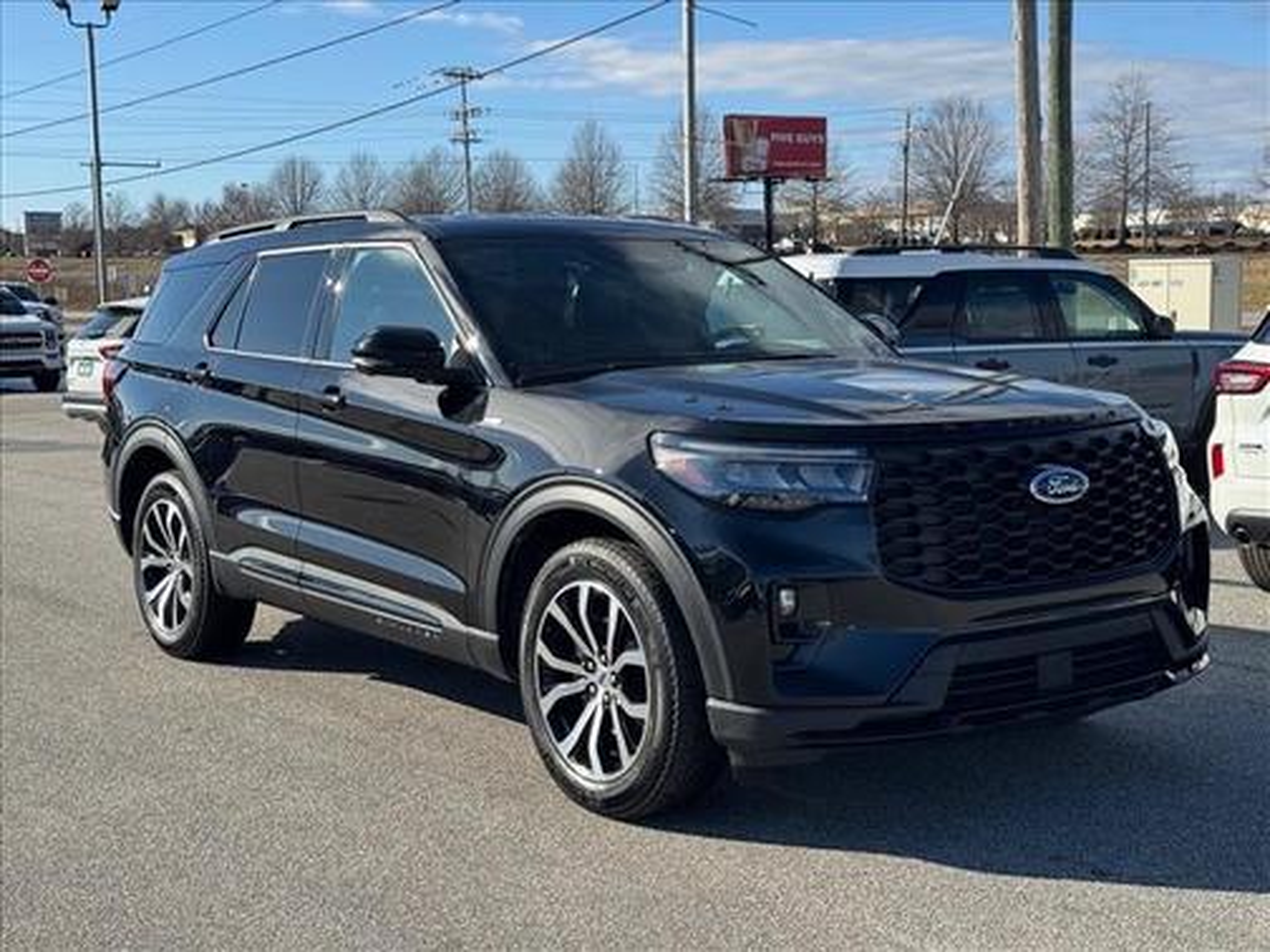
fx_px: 1761
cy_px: 476
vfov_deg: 30.3
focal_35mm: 48
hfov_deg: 39.7
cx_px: 635
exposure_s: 1/2717
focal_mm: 6.76
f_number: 1.78
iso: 64
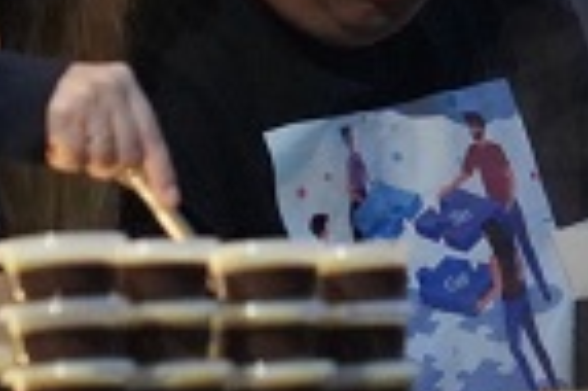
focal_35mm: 477
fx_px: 7782
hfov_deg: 4.3
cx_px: 1131
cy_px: -39
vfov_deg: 2.9
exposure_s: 1/80
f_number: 3.2
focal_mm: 85
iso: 12800
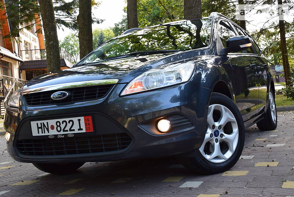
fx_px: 392
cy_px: 98
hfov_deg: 41.1
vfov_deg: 28.1
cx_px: 147
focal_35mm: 48
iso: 400
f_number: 8
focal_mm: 32
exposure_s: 1/80
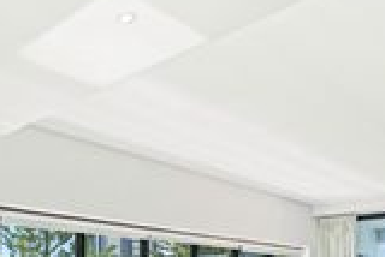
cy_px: 306
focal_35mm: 41
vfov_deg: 28.5
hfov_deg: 42.6
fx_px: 439
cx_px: 24
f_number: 11
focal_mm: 14
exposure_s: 1/8
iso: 320
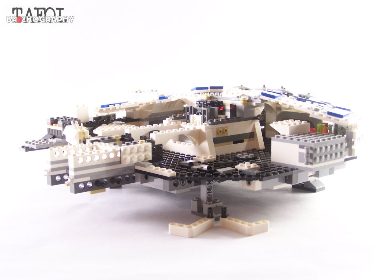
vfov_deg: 24.8
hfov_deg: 32.7
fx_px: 637
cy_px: 140
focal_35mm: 59
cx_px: 187
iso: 200
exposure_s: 1/20
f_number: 3.1
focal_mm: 9.8
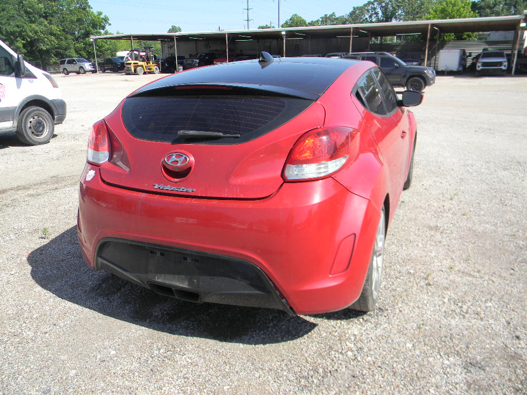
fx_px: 426
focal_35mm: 28
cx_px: 264
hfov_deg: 63.4
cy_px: 198
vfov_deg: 49.7
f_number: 3.5
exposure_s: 1/470
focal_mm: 5
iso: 80
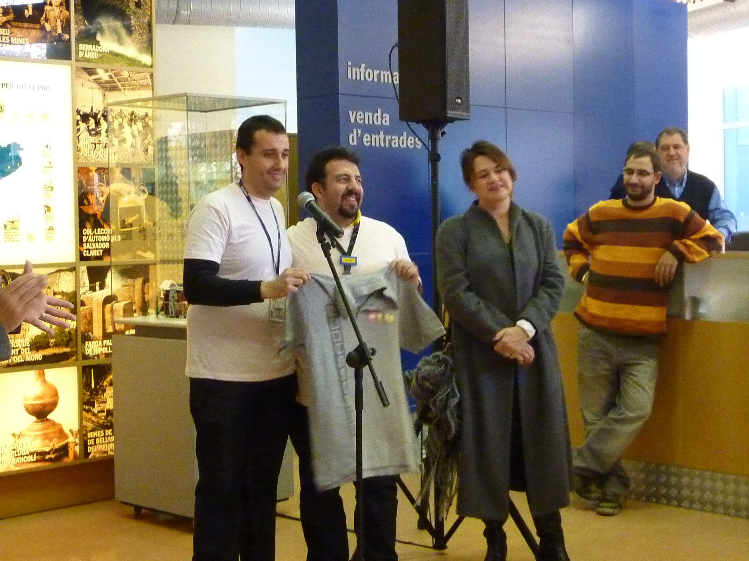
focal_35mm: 57
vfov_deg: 25.7
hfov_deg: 33.8
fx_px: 1233
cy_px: 280
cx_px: 374
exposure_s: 1/25
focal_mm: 6.5
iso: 800
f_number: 3.6
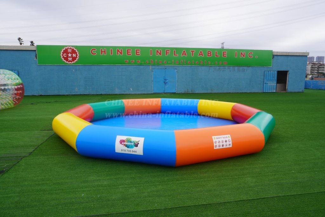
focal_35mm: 24
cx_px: 162
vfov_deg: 53.1
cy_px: 108
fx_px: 217
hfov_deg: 73.7
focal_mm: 16
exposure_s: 1/125
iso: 100
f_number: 9
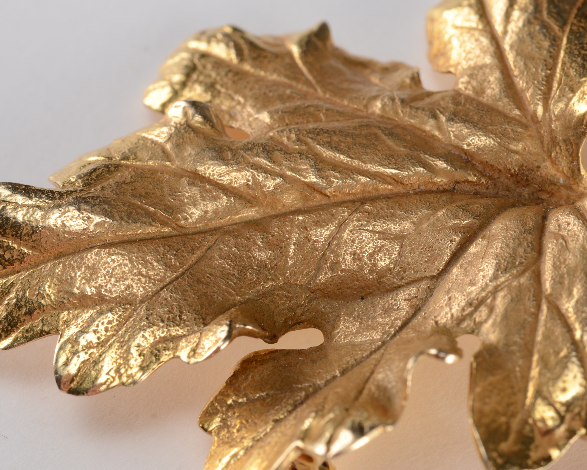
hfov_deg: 16.6
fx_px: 2015
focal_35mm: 116
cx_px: 334
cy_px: 204
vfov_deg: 13.3
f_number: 16
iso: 160
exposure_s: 1/160
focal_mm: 60
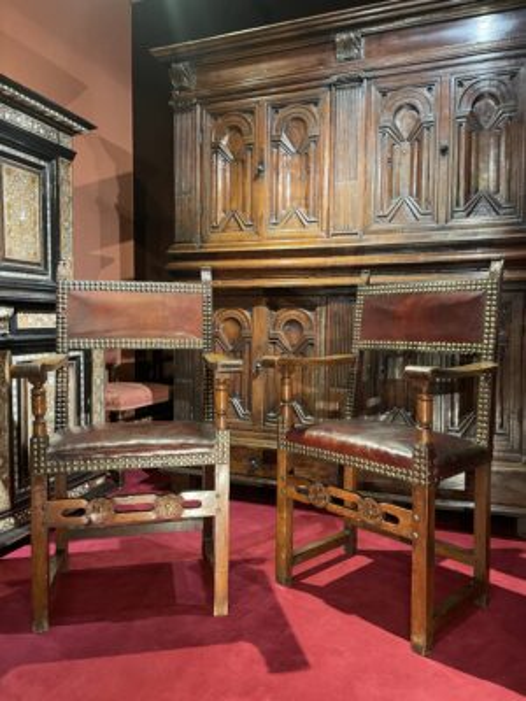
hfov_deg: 53.1
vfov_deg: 67.3
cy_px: 350
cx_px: 263
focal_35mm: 26
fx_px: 527
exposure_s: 1/33
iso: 400
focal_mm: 4.2
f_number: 1.6
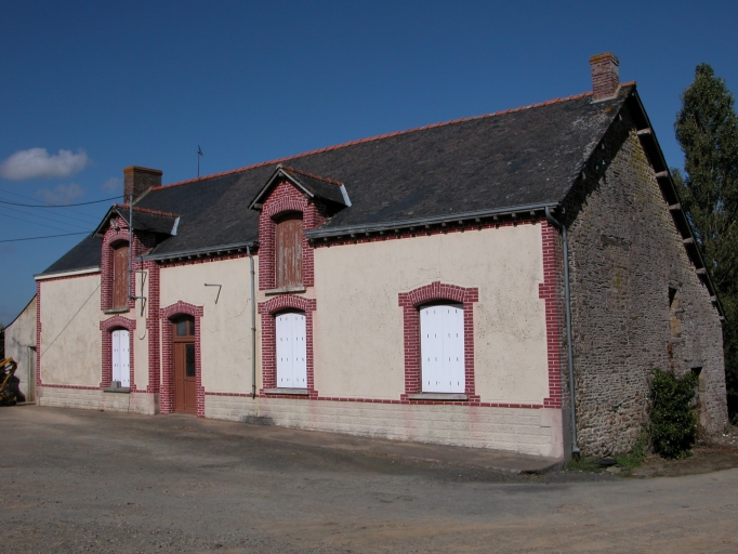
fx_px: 746
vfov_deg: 40.7
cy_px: 277
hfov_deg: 52.6
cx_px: 369
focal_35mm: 35
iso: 100
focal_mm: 8.9
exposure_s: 1/699
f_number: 8
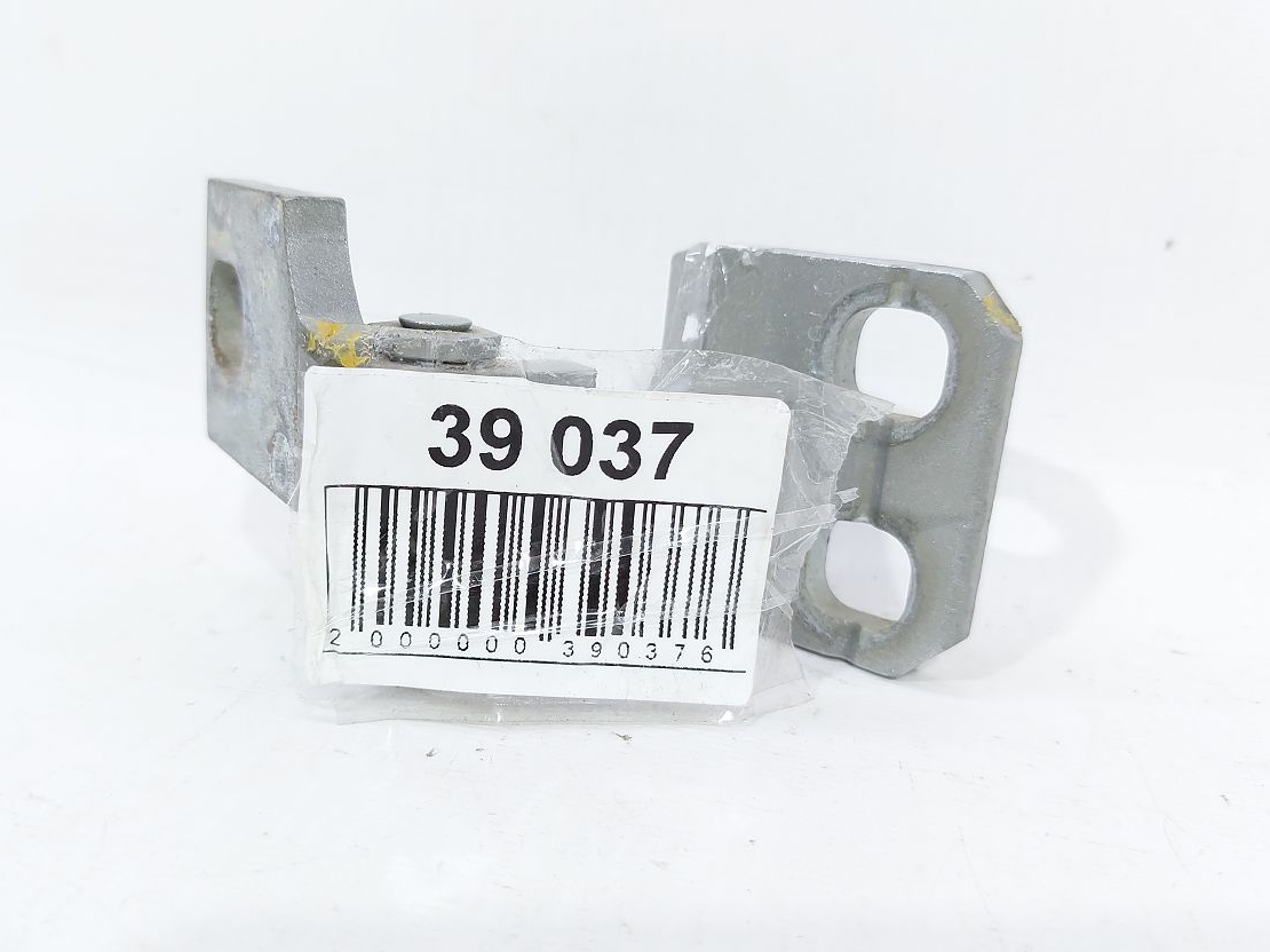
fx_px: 1100
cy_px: 505
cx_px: 567
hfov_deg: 59.8
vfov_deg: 46.8
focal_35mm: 30
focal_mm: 5.23
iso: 80
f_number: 1.8
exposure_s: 1/50
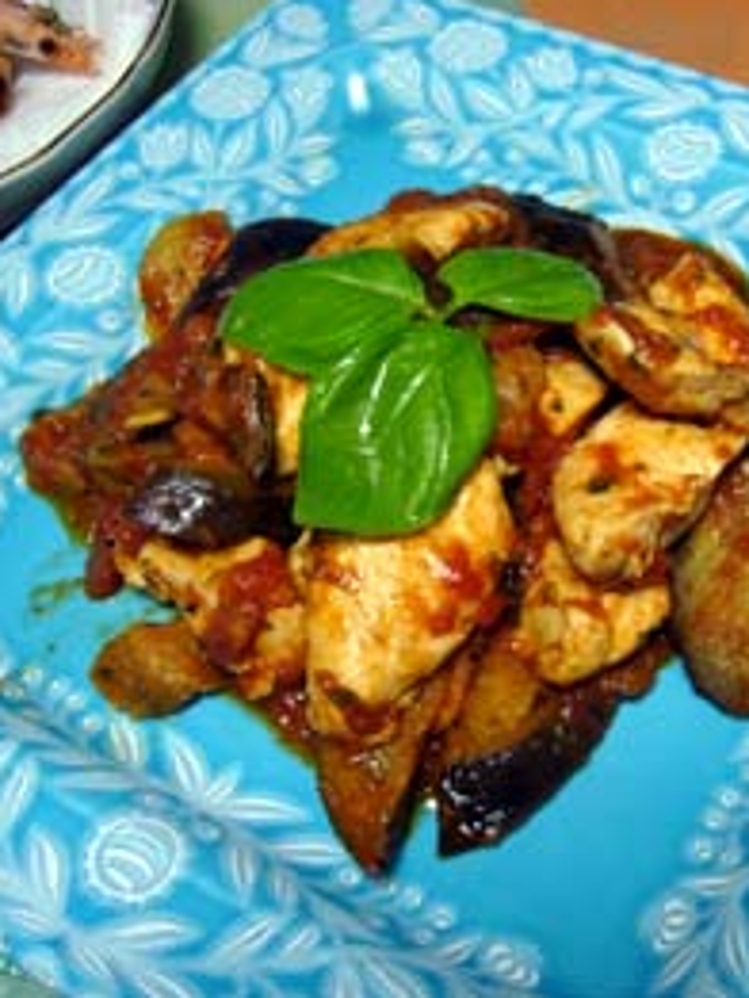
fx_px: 1355
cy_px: 499
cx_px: 508
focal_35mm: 47
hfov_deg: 30.6
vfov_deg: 40.4
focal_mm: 5.8
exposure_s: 1/8
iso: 80
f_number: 2.8
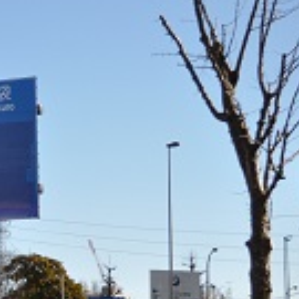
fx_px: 1212
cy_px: 182
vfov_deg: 14.1
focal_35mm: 124
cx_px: -44
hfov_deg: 13.7
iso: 640
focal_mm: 34
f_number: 5
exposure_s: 1/4000
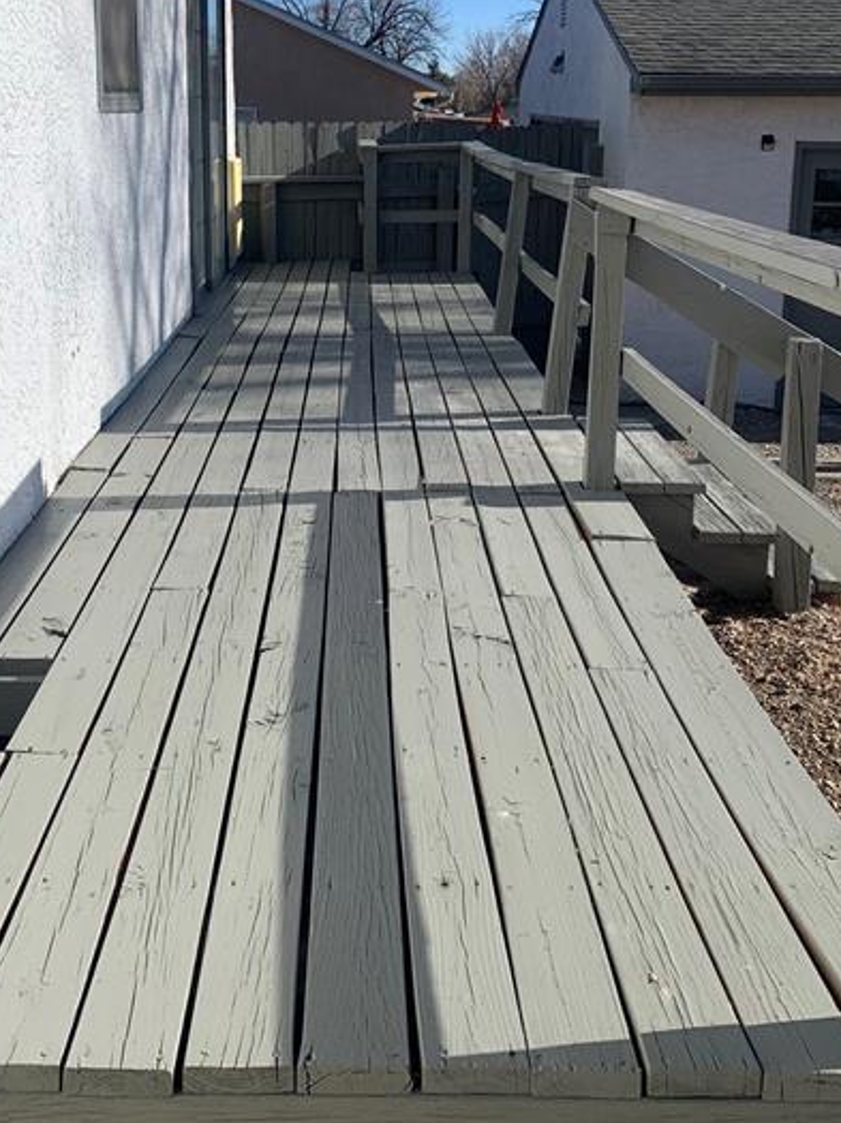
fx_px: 1232
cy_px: 389
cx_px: 350
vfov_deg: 48.3
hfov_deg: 37.6
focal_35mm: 38
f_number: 1.8
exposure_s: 1/3937
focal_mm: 4.25
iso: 25
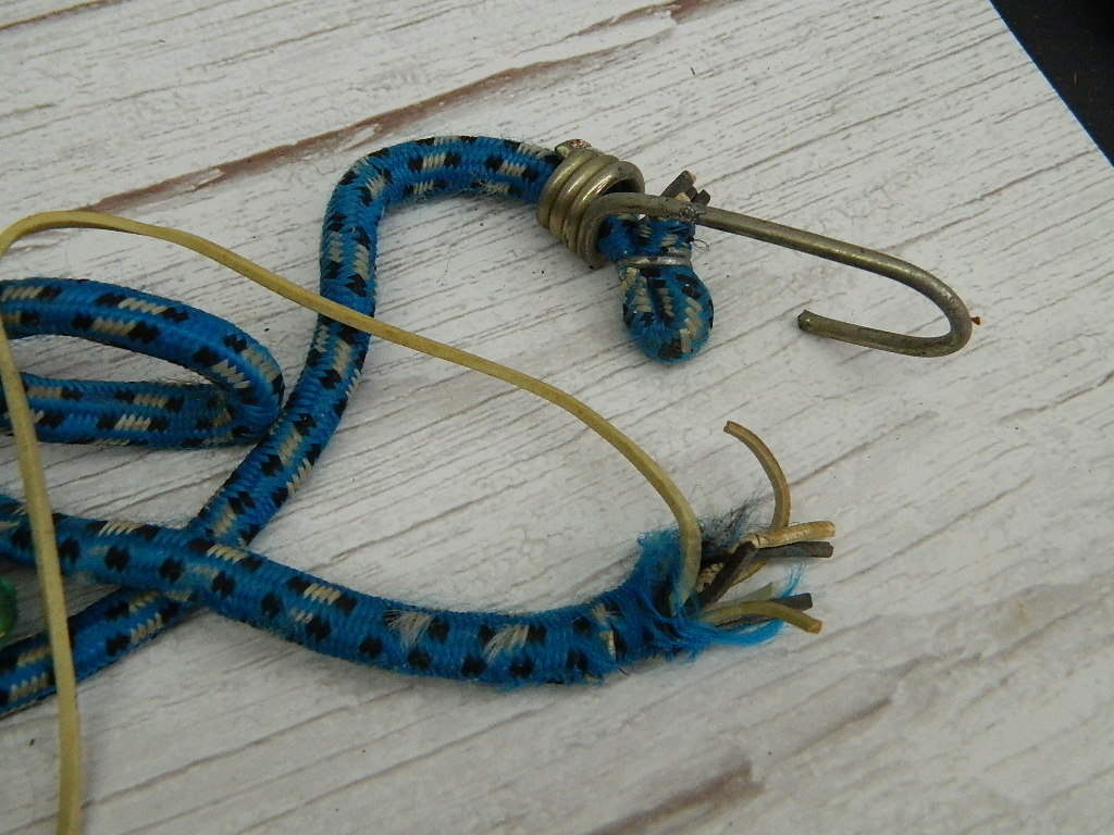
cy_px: 418
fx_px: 1319
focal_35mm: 41
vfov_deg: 35.1
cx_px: 557
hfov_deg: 45.8
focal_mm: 7.3
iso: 400
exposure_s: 1/400
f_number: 3.5
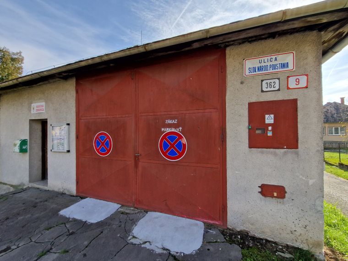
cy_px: 130
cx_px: 174
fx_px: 131
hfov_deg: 106.2
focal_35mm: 13
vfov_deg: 89.9
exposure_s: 1/1028
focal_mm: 2.2
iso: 50
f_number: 2.2
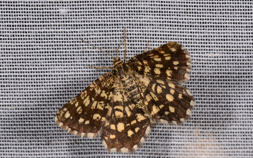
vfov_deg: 10.0
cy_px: 82
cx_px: 126
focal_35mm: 131
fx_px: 900
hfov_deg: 16.0
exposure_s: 1/60
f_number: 25
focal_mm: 85
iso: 100
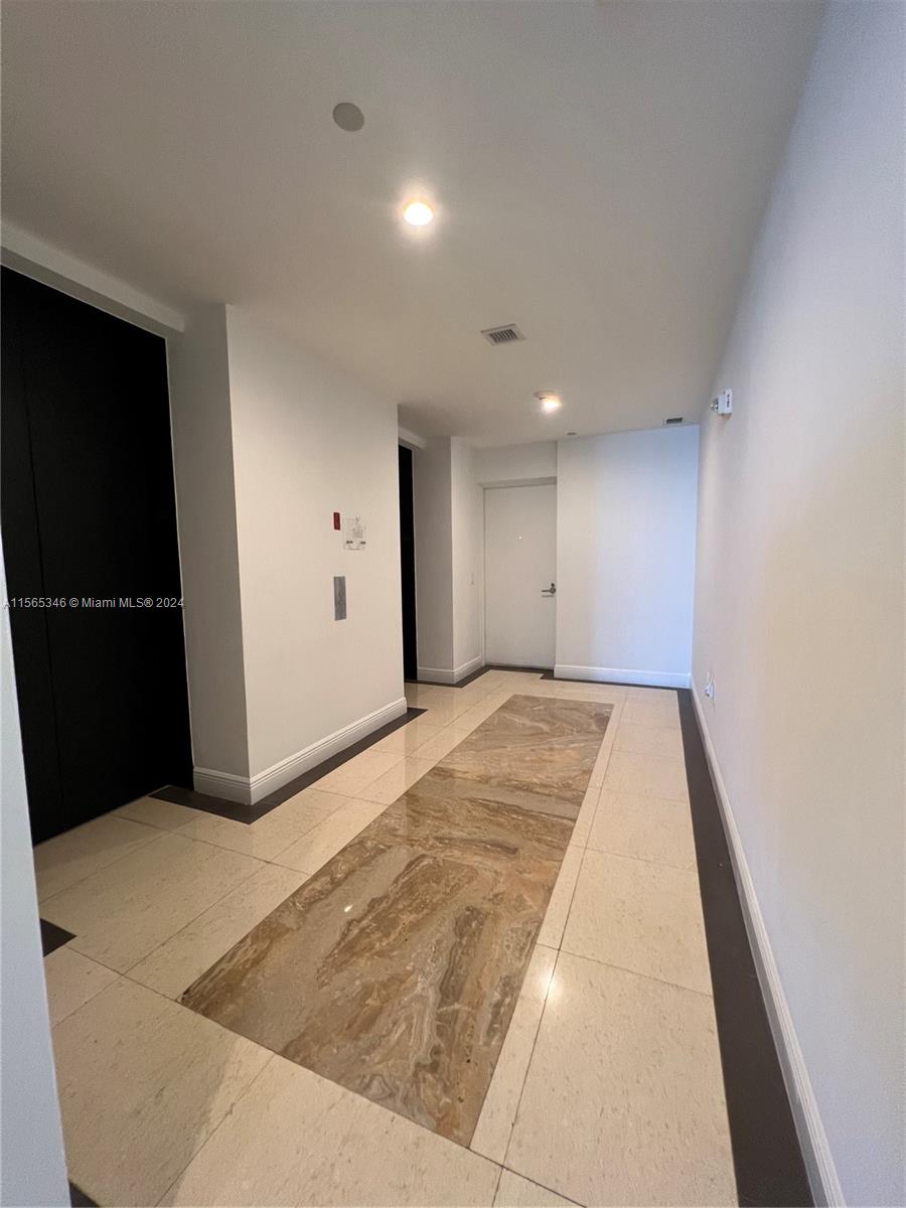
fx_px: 454
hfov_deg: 89.9
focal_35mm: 13
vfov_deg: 106.2
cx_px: 453
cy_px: 604
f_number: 1.8
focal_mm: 1.57
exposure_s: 1/60
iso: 250
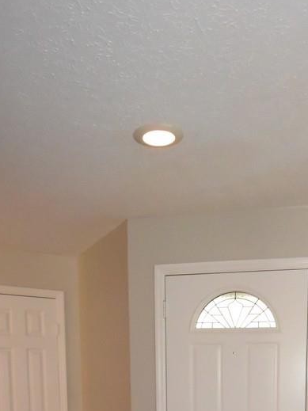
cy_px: 418
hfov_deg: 39.0
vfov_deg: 43.4
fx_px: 427
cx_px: 214
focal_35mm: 36
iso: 3200
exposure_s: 1/60
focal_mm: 6.7
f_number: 3.5
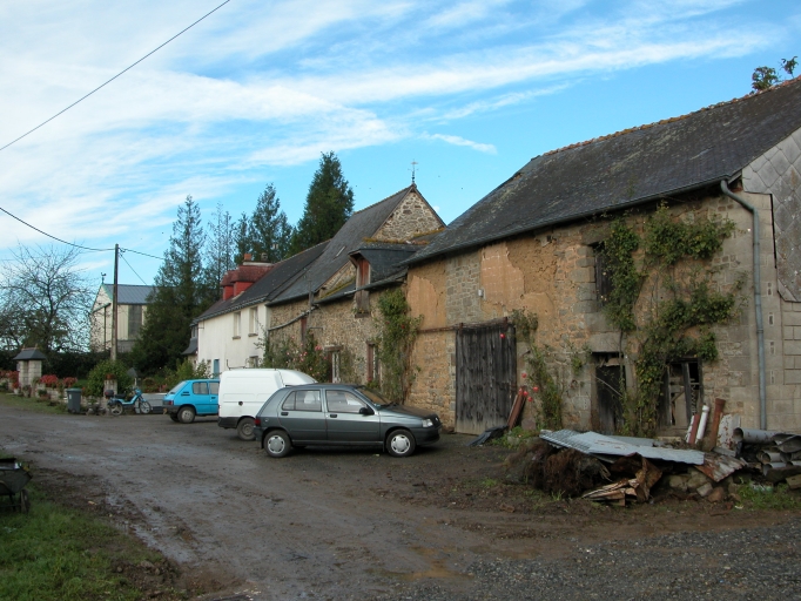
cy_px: 300
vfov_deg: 40.7
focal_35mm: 35
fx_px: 810
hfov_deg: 52.6
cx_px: 400
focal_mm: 8.9
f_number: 4.5
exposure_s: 1/260
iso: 100
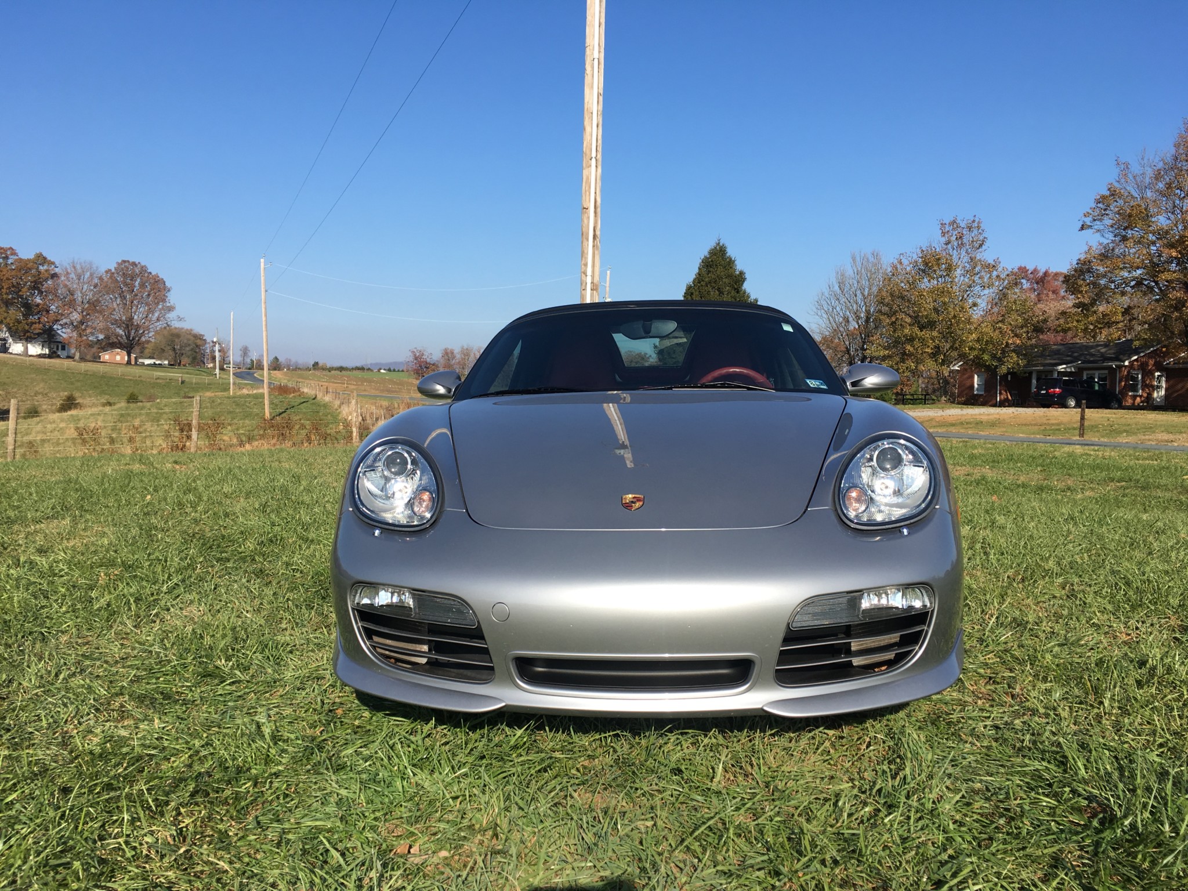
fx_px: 995
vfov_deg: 48.2
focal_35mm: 29
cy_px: 446
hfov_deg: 61.7
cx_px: 594
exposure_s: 1/1451
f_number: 2.2
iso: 25
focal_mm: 4.15
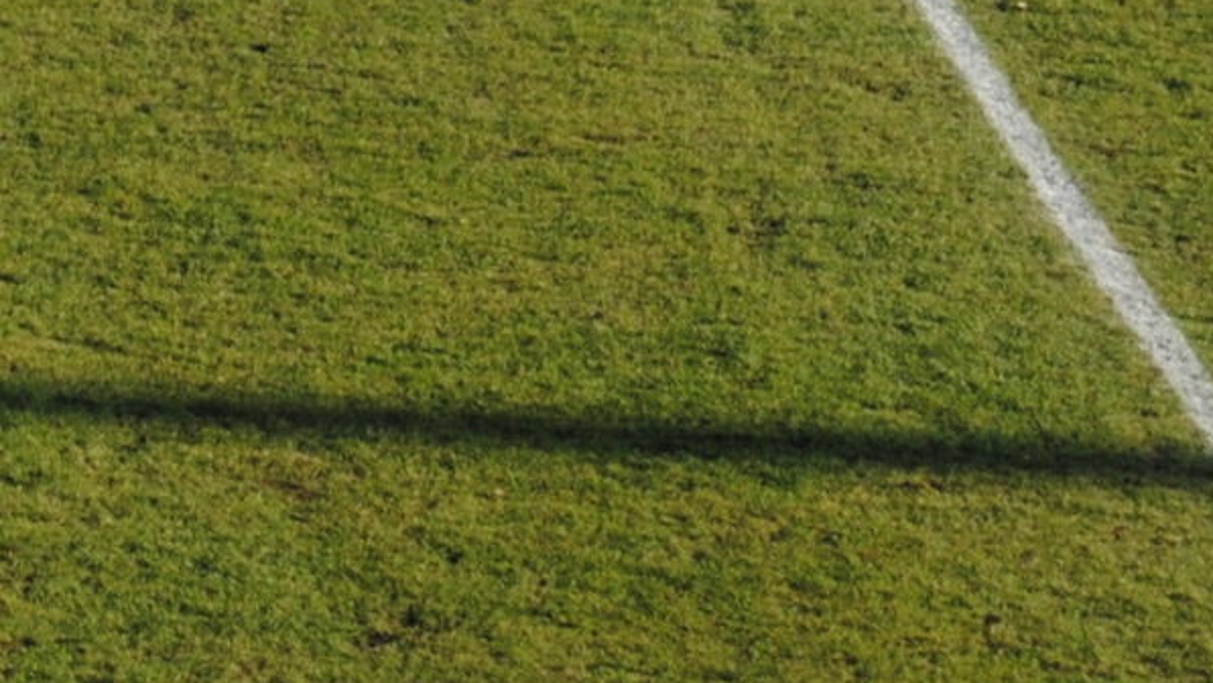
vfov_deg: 3.2
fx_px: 11942
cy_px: -901
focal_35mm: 371
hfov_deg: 5.8
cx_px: 228
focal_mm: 55
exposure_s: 1/500
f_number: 5.6
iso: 200
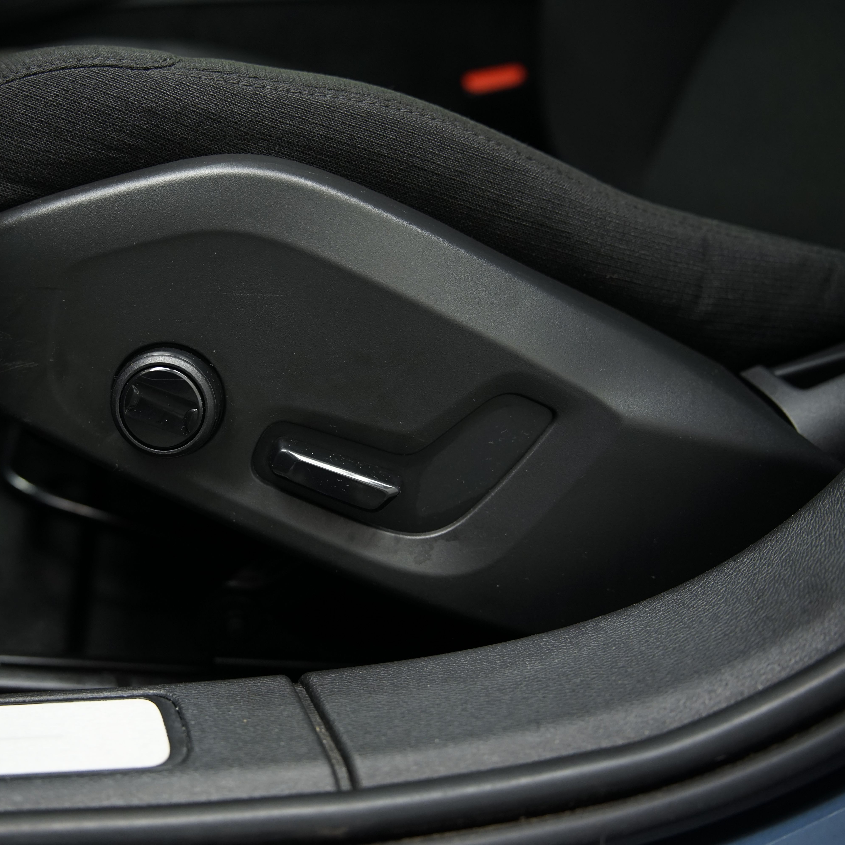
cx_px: 273
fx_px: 1022
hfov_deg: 44.2
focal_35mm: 37
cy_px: 422
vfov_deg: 44.9
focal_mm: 29
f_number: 2.8
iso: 800
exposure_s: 1/30
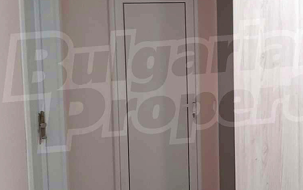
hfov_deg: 36.5
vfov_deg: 23.5
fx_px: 454
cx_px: 204
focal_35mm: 55
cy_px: 86
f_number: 1.7
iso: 100
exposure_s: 1/50
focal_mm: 3.93
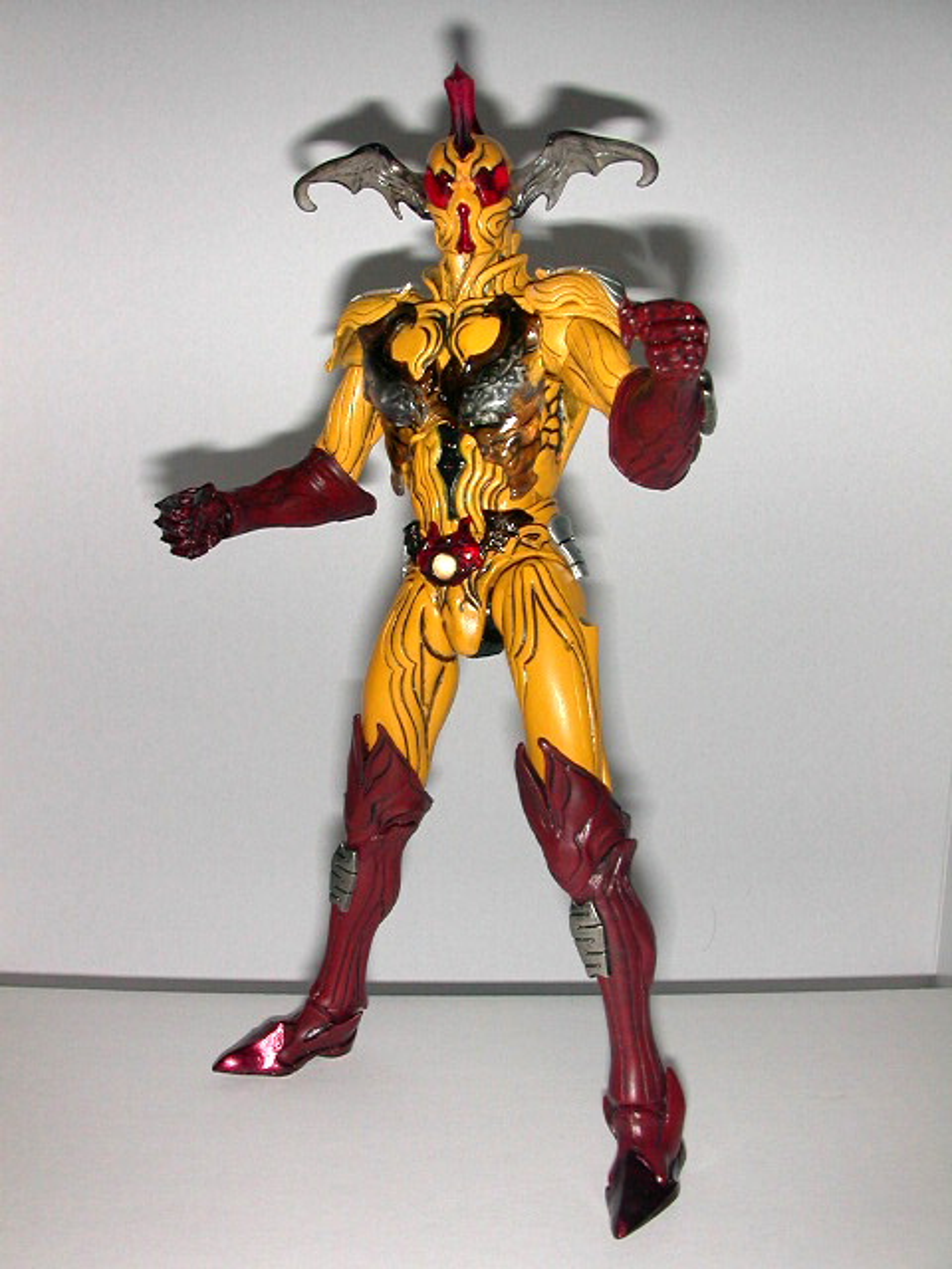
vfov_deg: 50.1
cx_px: 476
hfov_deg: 38.7
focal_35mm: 37
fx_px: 1357
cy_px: 634
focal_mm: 5.6
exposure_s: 1/59.9
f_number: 4.5
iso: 100
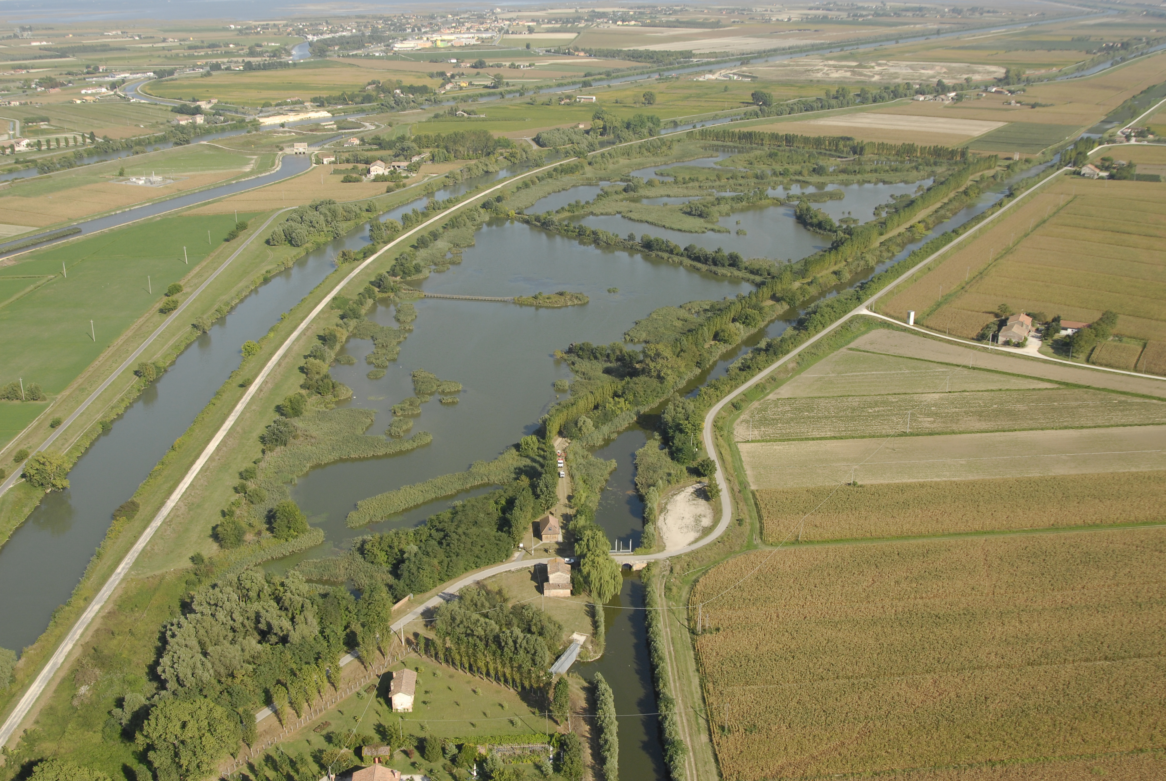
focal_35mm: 36
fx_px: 1167
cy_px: 390
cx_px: 583
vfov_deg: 37.0
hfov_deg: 53.1
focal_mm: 24
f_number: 8
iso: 320
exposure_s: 1/400
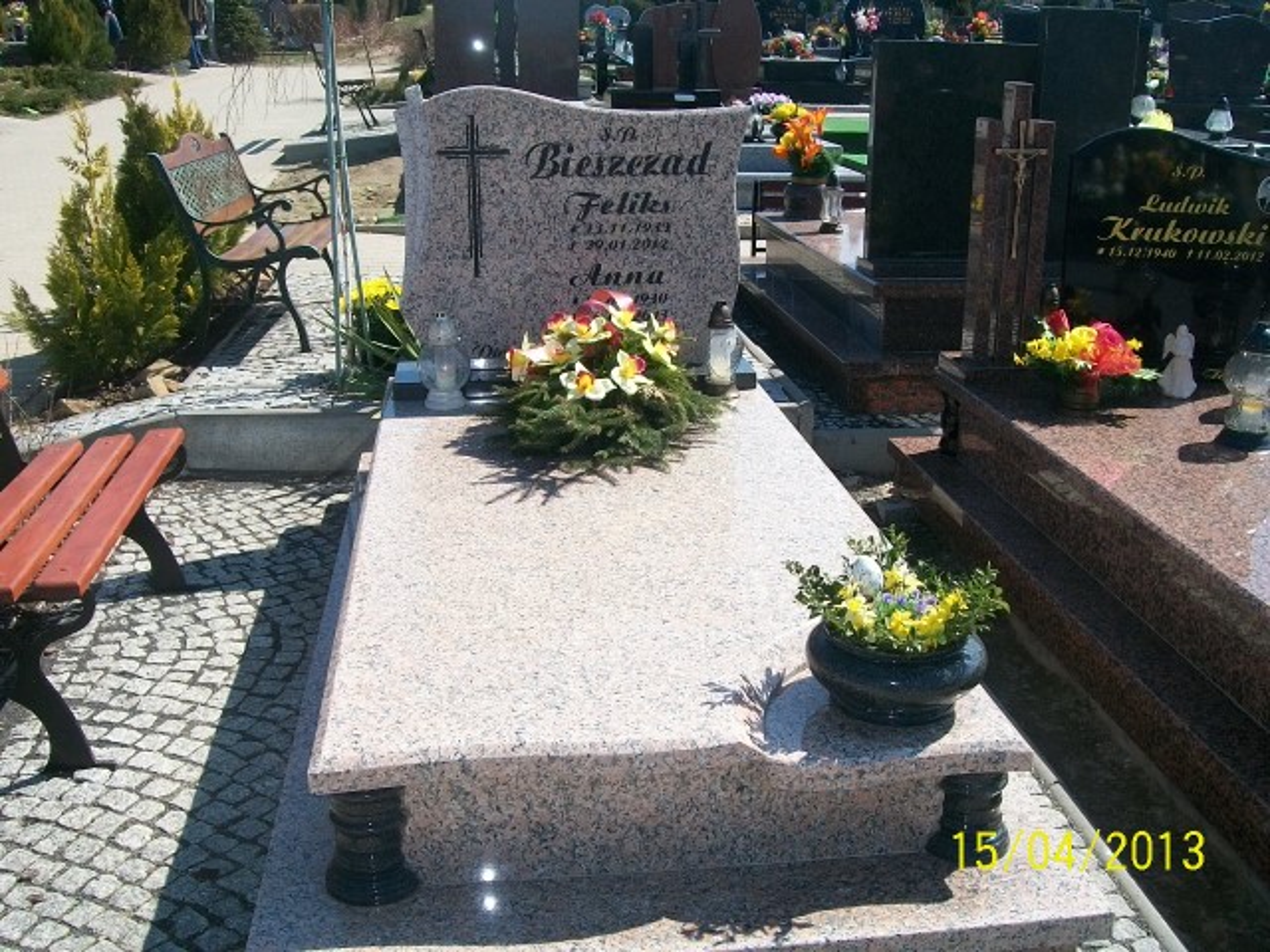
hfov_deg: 51.4
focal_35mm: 36
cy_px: 476
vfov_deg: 39.7
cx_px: 635
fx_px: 1321
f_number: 4.8
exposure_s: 1/400
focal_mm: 6
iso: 80
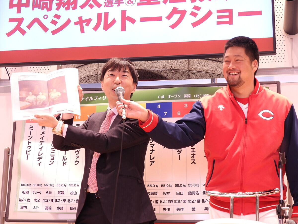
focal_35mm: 70
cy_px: 112
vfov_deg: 21.0
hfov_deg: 27.8
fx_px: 603
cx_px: 149
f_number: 3.5
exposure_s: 1/30
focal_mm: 12.5
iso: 180
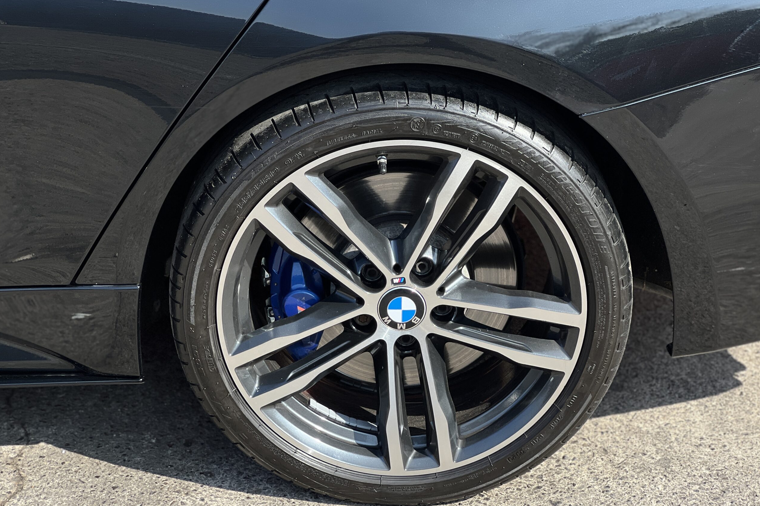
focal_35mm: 81
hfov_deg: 25.1
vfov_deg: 16.9
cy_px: 267
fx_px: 1710
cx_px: 377
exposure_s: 1/354
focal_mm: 9
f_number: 2.8
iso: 32
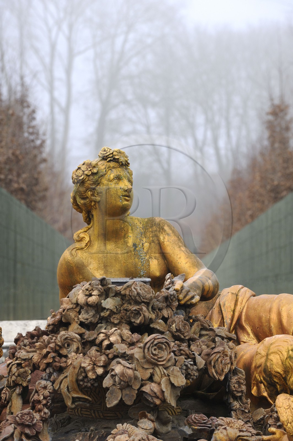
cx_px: 146
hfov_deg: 6.9
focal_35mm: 200
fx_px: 2446
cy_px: 220
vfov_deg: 10.3
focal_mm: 200
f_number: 8
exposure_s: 1/160
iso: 800
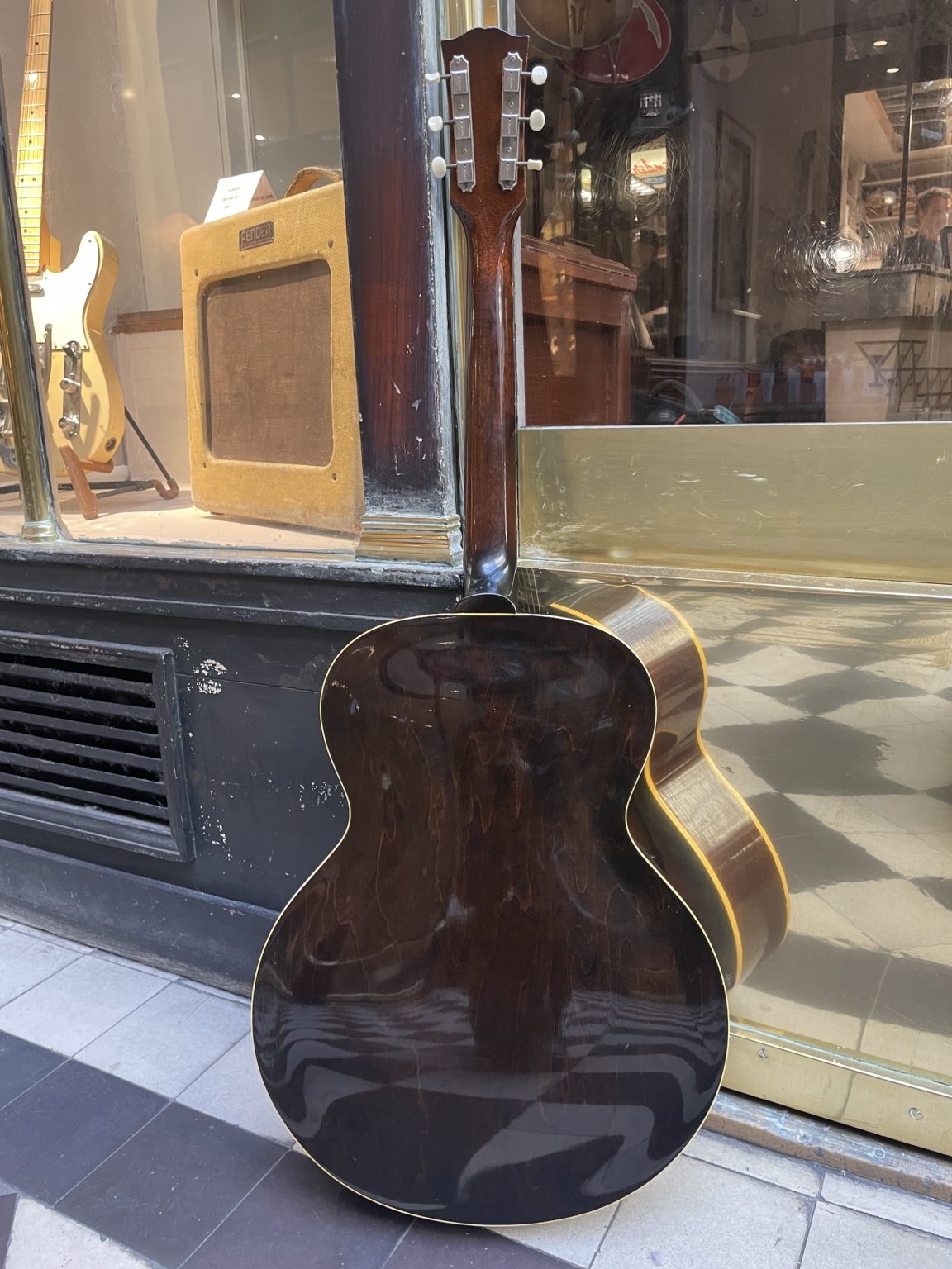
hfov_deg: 53.1
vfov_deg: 67.3
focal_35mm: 26
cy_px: 634
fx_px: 953
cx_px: 476
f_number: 1.6
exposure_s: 1/50
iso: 125
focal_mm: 4.2
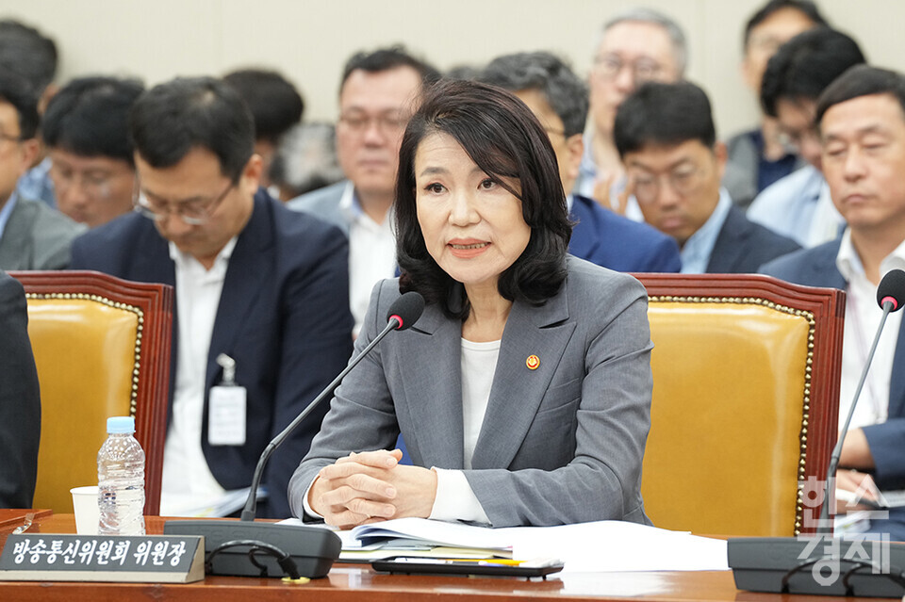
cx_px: 452
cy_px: 301
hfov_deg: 10.3
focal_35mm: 200
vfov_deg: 6.9
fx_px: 5025
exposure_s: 1/125
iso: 2500
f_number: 5.6
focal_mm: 200
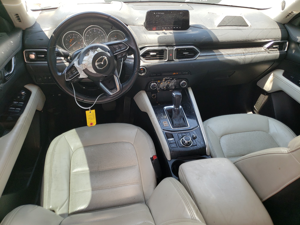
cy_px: 112
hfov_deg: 67.3
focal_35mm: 26
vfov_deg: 53.1
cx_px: 150
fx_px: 225
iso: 50
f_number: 1.5
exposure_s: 1/250
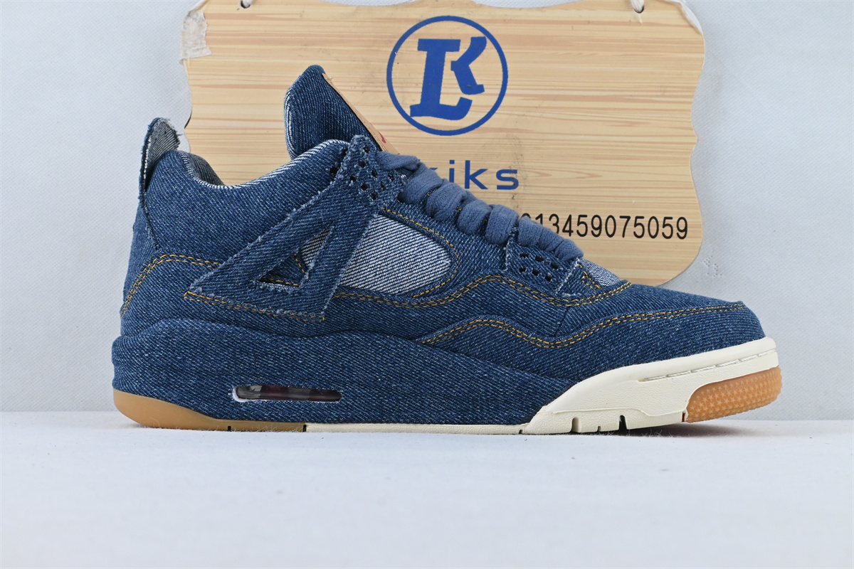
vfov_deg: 29.4
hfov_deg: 43.0
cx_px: 427
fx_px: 1085
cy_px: 284
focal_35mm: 46
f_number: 10
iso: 1000
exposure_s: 1/125
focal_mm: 30.5
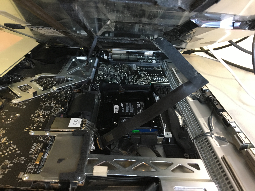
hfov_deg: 61.7
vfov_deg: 48.2
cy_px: 96
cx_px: 128
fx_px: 214
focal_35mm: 29
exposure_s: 1/20
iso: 200
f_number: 2.2
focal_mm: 4.15
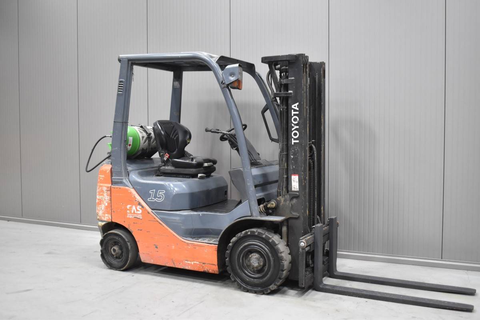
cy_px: 160
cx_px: 240
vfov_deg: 35.5
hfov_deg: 51.3
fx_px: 500
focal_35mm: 38
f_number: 4
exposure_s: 1/40
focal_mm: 25
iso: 1600
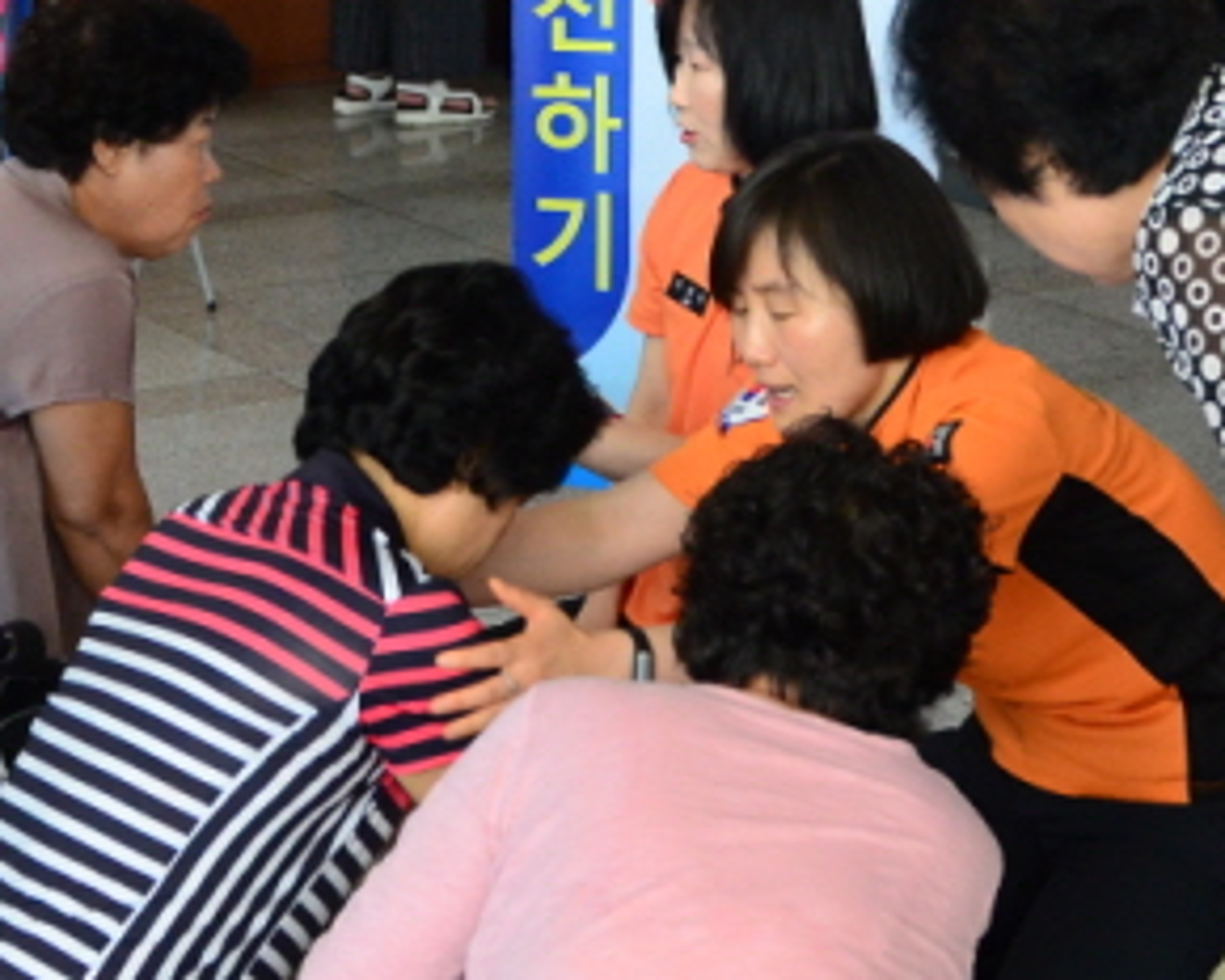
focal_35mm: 64
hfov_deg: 29.3
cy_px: 469
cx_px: 828
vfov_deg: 23.8
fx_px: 2320
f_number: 5
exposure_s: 1/100
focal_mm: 24
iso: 1600
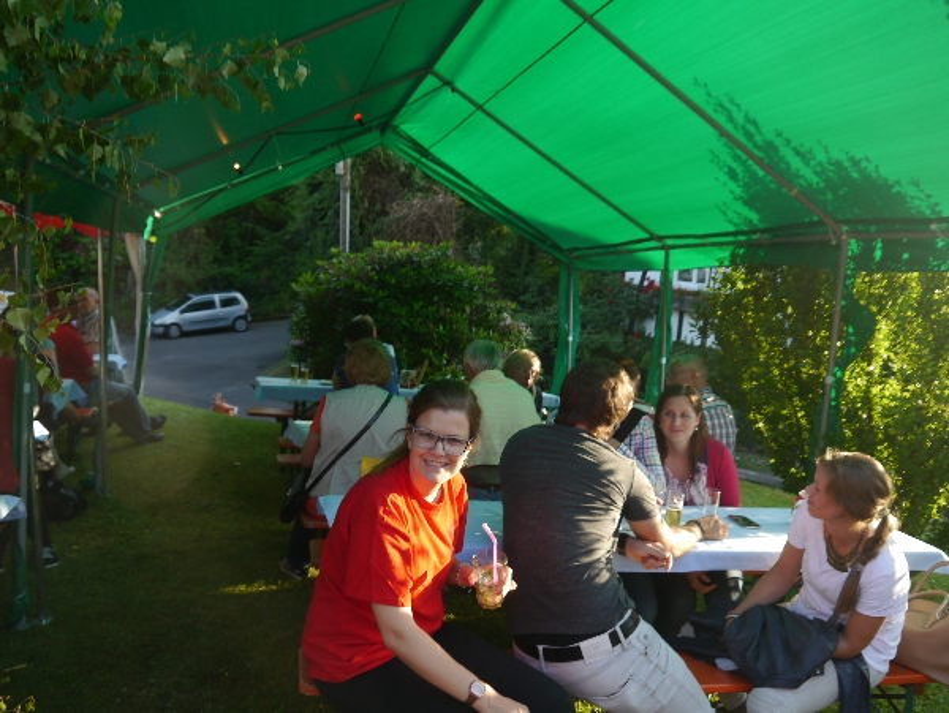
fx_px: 768
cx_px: 474
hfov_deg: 63.4
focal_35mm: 28
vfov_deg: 49.8
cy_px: 356
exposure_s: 1/125
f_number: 4
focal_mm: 14
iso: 160
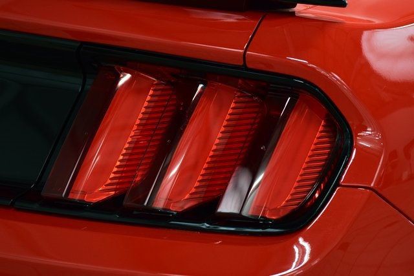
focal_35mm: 105
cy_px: 138
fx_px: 1208
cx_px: 207
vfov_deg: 13.0
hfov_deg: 19.5
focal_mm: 70
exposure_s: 1/125
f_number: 4
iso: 1600
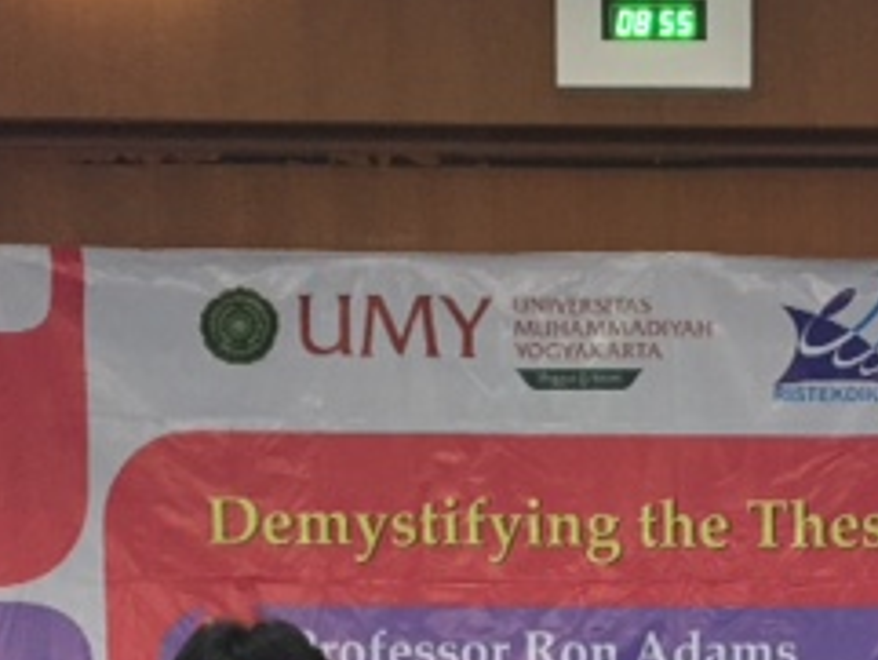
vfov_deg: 18.0
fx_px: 1954
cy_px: 835
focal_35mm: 77
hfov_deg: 24.3
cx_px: 863
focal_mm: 4.15
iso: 250
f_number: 2.2
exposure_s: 1/33
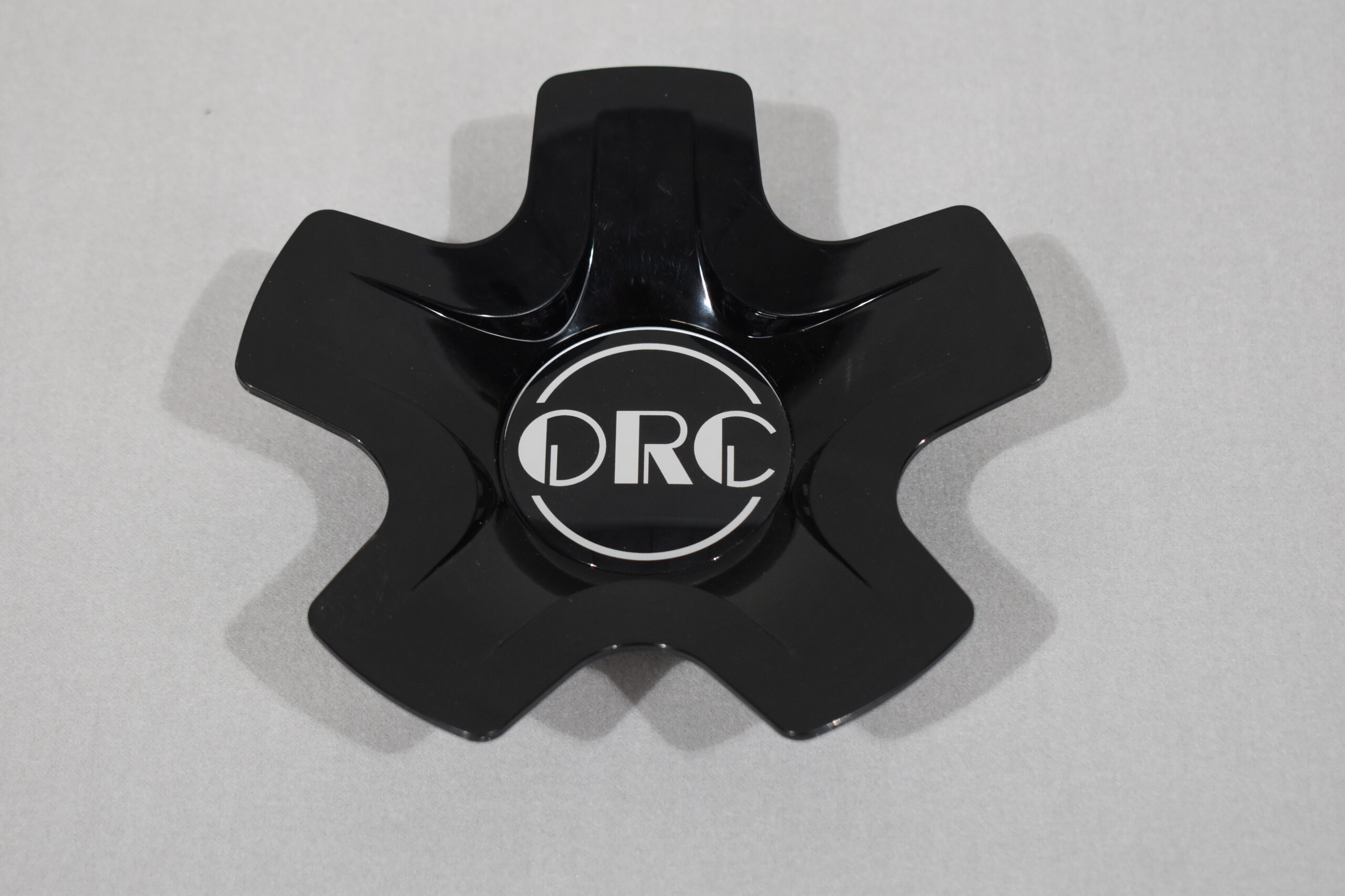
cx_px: 672
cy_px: 448
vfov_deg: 18.9
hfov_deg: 28.1
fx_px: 2690
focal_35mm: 72
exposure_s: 1/125
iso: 900
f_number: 5.3
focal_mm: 48
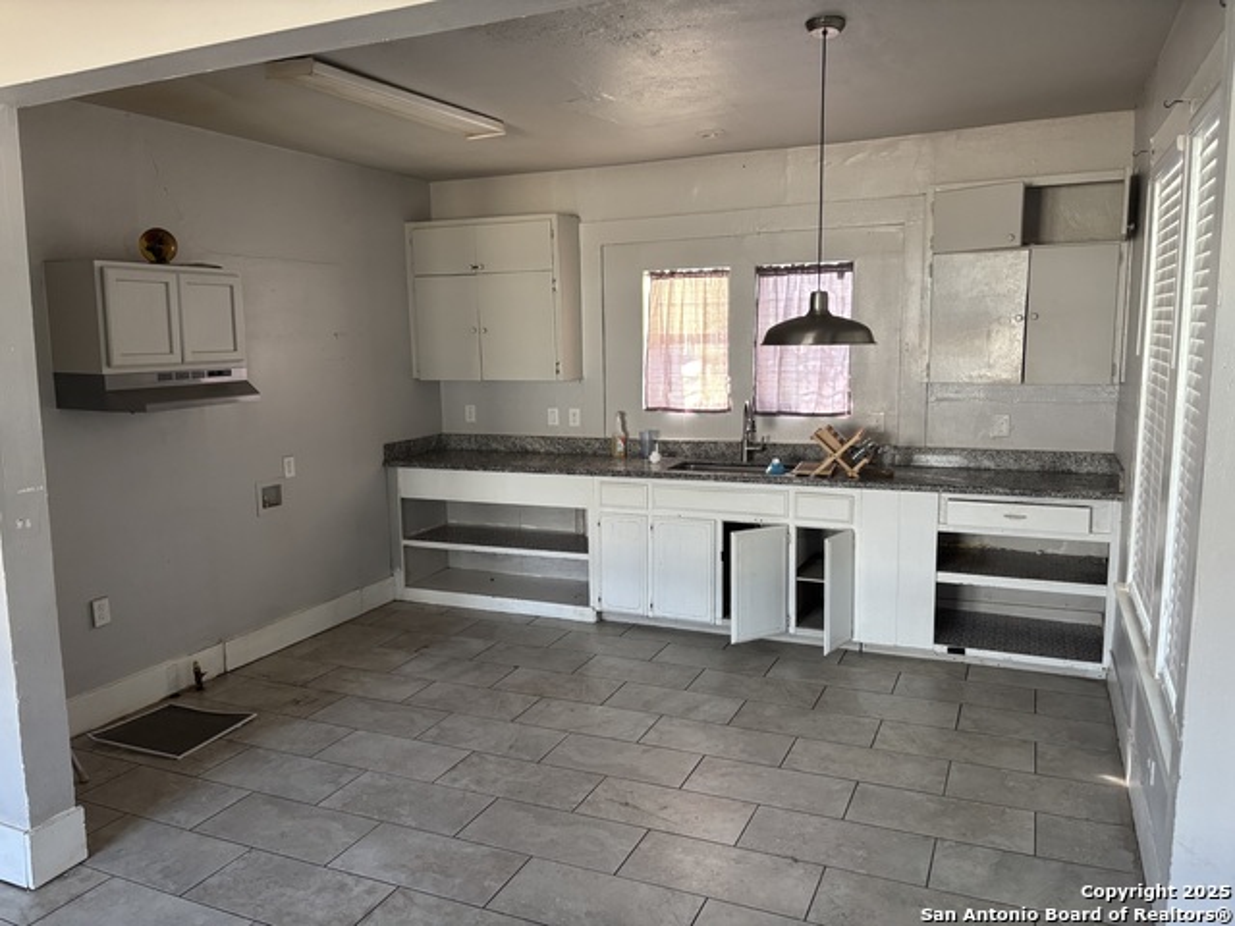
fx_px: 928
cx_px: 618
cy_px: 463
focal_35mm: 26
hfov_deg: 67.3
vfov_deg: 53.1
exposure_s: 1/60
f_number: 1.6
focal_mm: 5.96
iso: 160
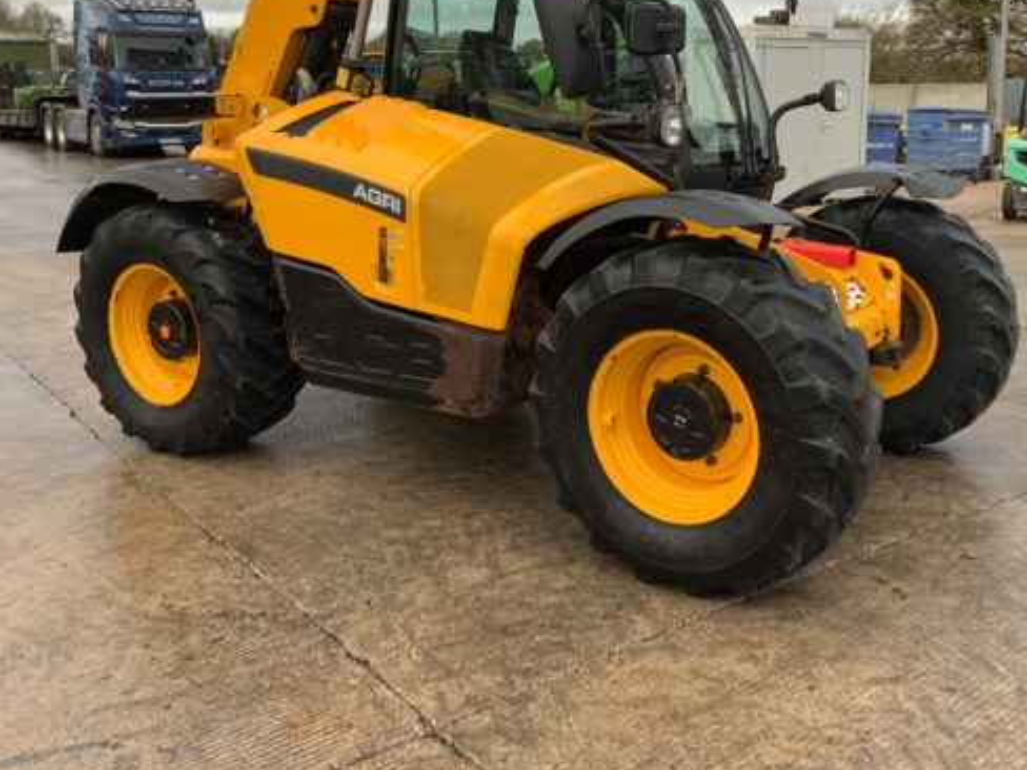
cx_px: 640
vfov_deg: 37.4
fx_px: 1127
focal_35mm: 38
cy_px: 273
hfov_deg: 48.5
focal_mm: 3
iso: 16
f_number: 1.8
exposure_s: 1/138
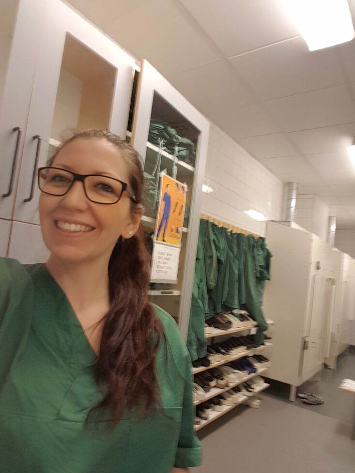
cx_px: 170
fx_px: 301
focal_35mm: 22
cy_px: 247
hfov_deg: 61.1
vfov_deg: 76.3
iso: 64
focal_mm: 2.1
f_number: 1.7
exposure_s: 1/33
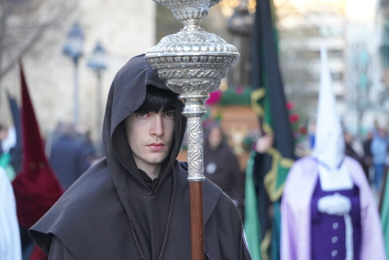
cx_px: 194
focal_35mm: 208
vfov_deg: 6.6
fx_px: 2253
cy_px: 130
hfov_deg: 9.9
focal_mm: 139
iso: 3200
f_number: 5.6
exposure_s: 1/250
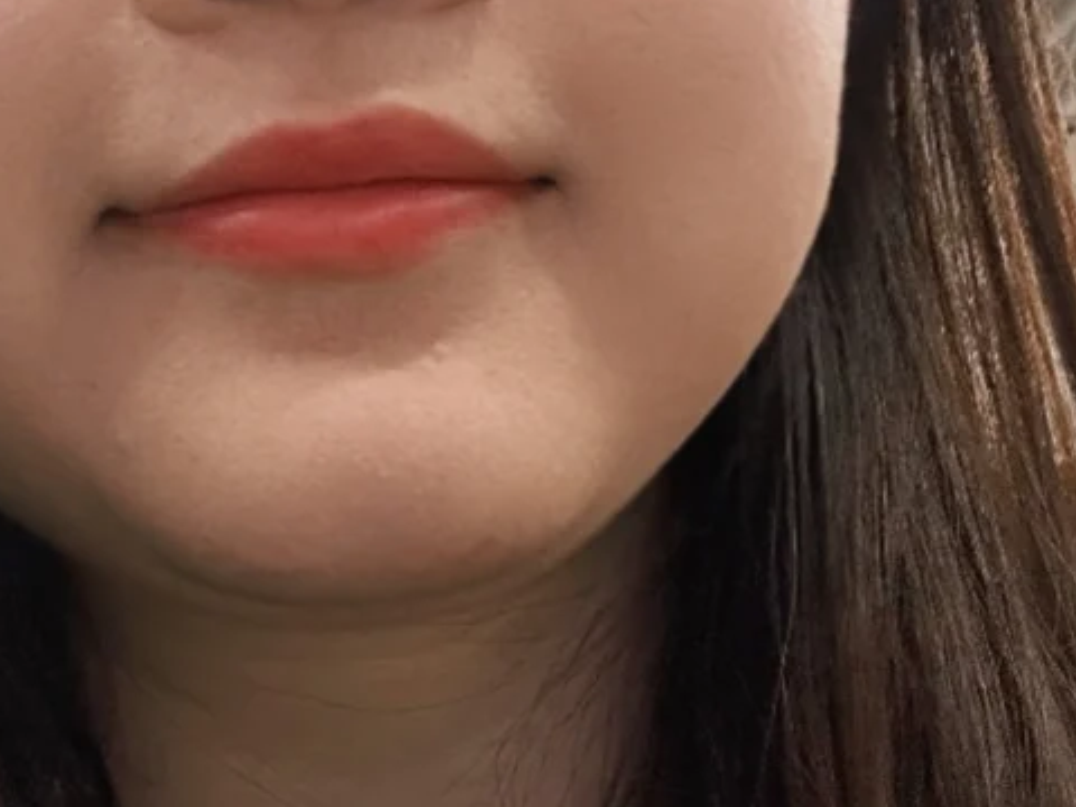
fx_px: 2145
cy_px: 271
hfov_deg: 27.0
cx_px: 63
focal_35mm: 69
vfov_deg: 21.2
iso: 160
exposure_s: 1/50
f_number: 1.9
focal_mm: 2.69
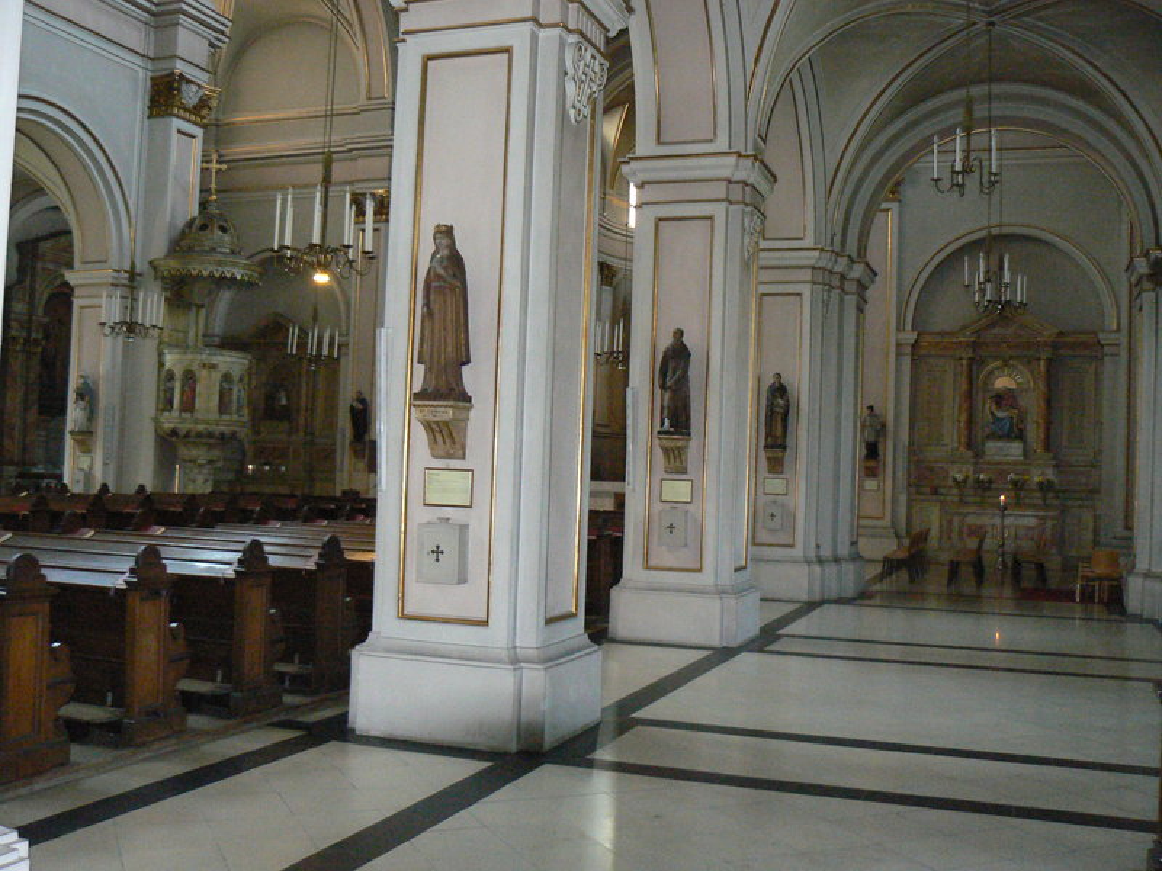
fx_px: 1208
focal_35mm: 36
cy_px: 436
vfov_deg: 39.7
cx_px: 581
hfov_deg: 51.4
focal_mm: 6
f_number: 2.8
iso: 400
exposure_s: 1/30
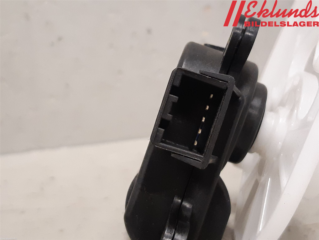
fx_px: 240
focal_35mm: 26
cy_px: 120
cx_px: 160
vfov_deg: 53.1
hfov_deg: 67.3
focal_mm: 3.93
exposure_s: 1/50
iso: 250
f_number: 1.7
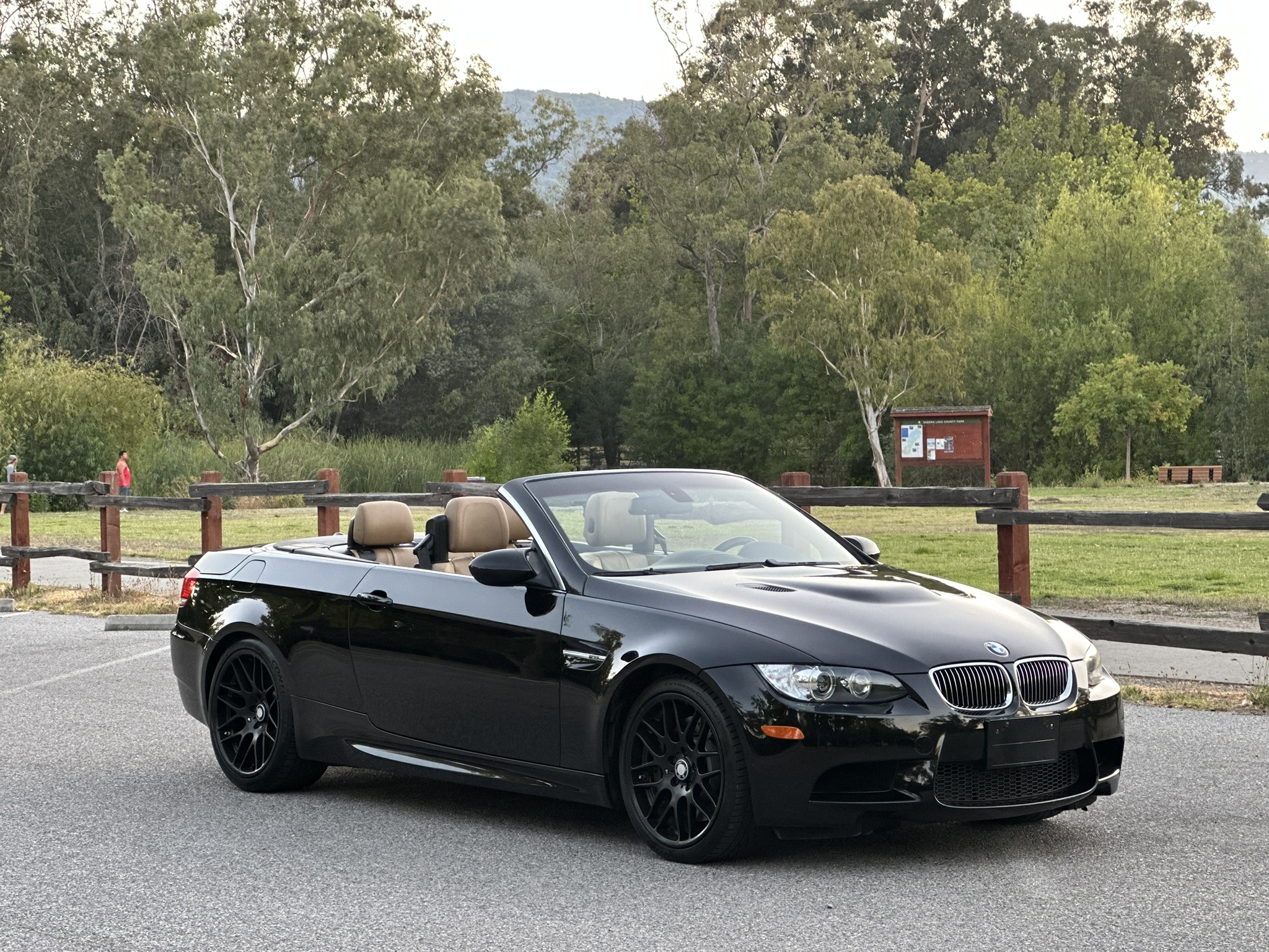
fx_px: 2823
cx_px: 634
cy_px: 476
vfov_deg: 19.1
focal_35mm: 77
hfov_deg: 25.3
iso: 200
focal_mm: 9
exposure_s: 1/40
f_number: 2.8
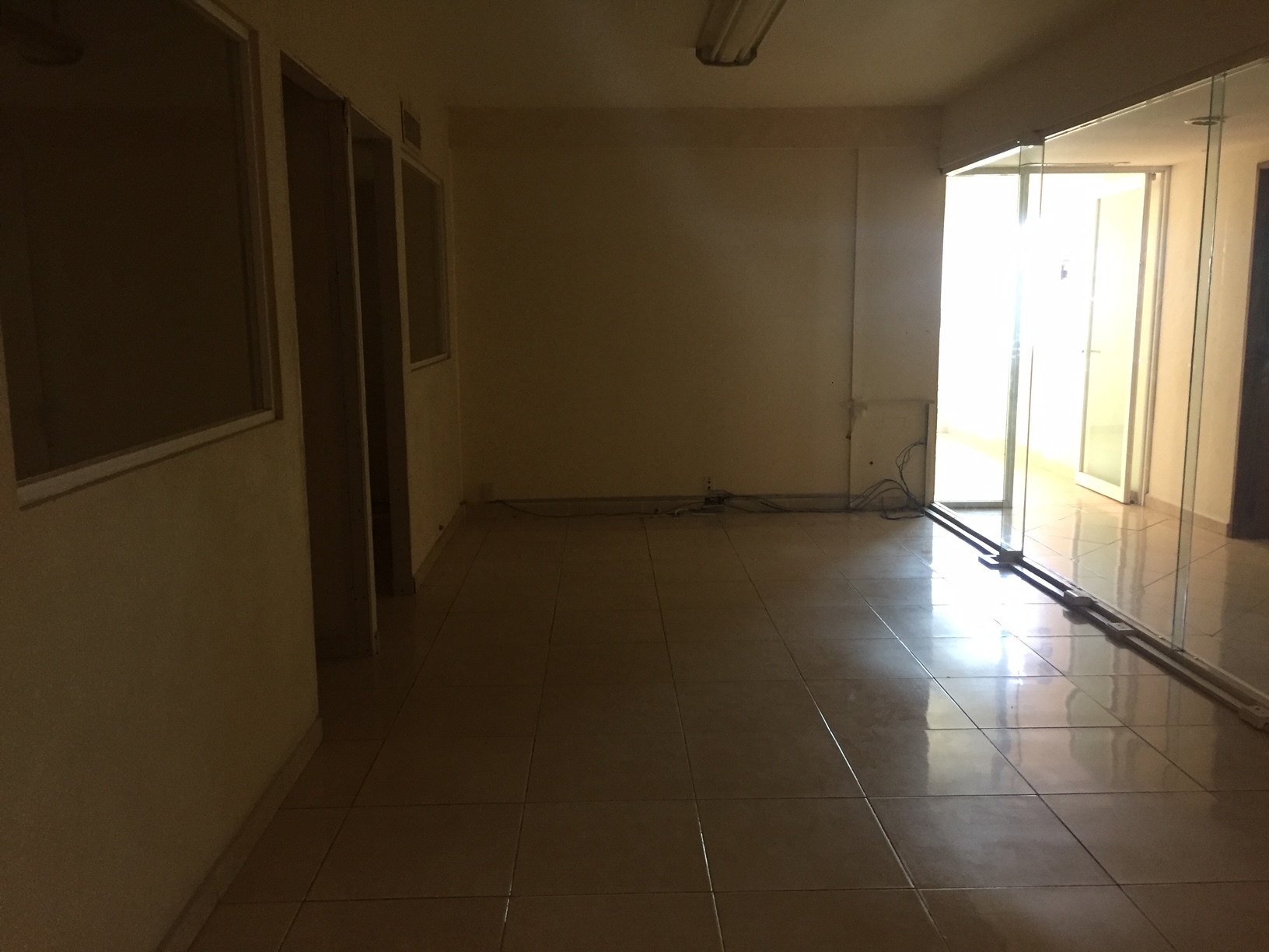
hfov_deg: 61.7
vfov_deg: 48.2
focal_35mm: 29
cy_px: 476
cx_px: 634
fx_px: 1063
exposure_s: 1/30
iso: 160
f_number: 2.2
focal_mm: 4.15
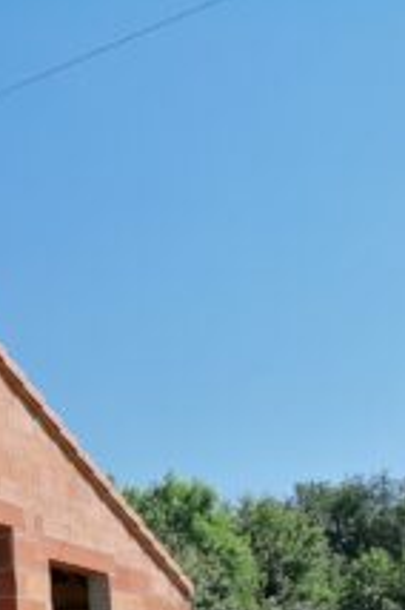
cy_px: 539
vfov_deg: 29.0
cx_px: -254
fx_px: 1134
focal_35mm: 67
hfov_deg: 17.5
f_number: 1.8
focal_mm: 4.75
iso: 50
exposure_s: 1/1901
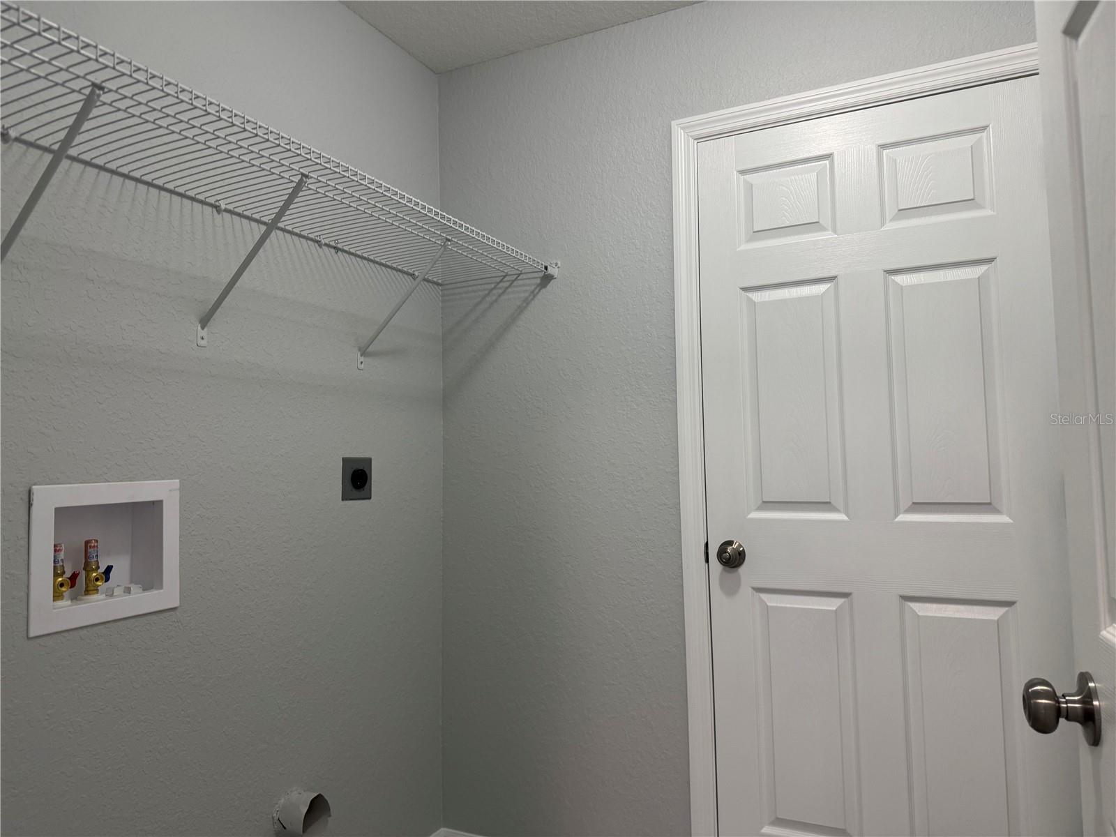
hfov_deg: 71.6
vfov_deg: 56.8
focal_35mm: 24
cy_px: 418
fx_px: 774
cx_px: 558
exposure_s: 1/60
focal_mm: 6.76
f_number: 1.78
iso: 125
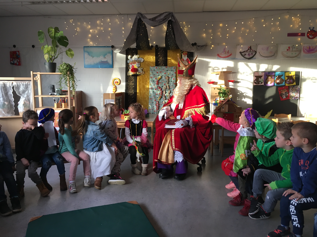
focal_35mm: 29
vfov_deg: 48.2
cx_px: 158
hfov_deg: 61.7
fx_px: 266
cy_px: 118
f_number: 2.2
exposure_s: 1/33
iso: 50
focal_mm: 4.15
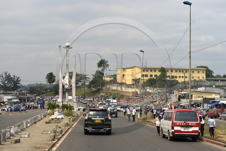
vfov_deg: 19.4
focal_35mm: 70
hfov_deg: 28.8
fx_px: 439
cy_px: 76
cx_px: 113
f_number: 6.3
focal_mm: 70
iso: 200
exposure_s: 1/1000
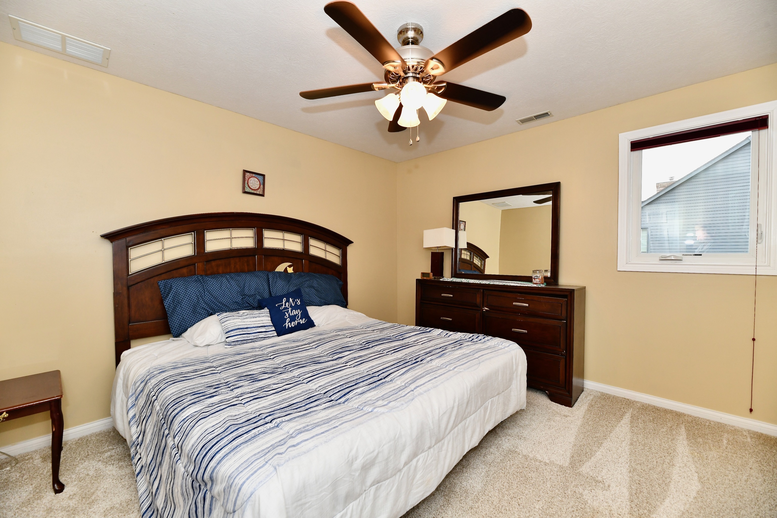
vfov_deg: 81.2
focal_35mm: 14
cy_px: 259
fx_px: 302
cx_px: 388
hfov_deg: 104.3
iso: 640
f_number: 6.3
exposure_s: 1/60
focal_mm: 14
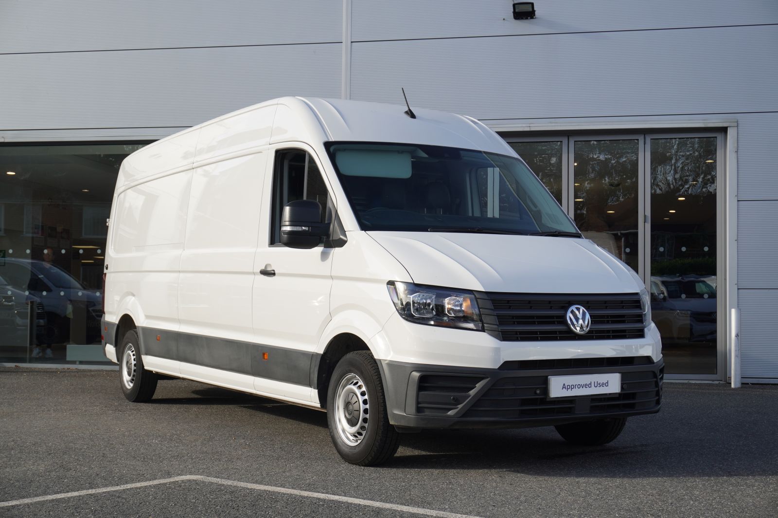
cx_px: 389
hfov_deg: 41.1
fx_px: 1036
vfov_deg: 28.0
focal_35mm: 48
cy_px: 259
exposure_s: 1/100
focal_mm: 32
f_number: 6.3
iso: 100
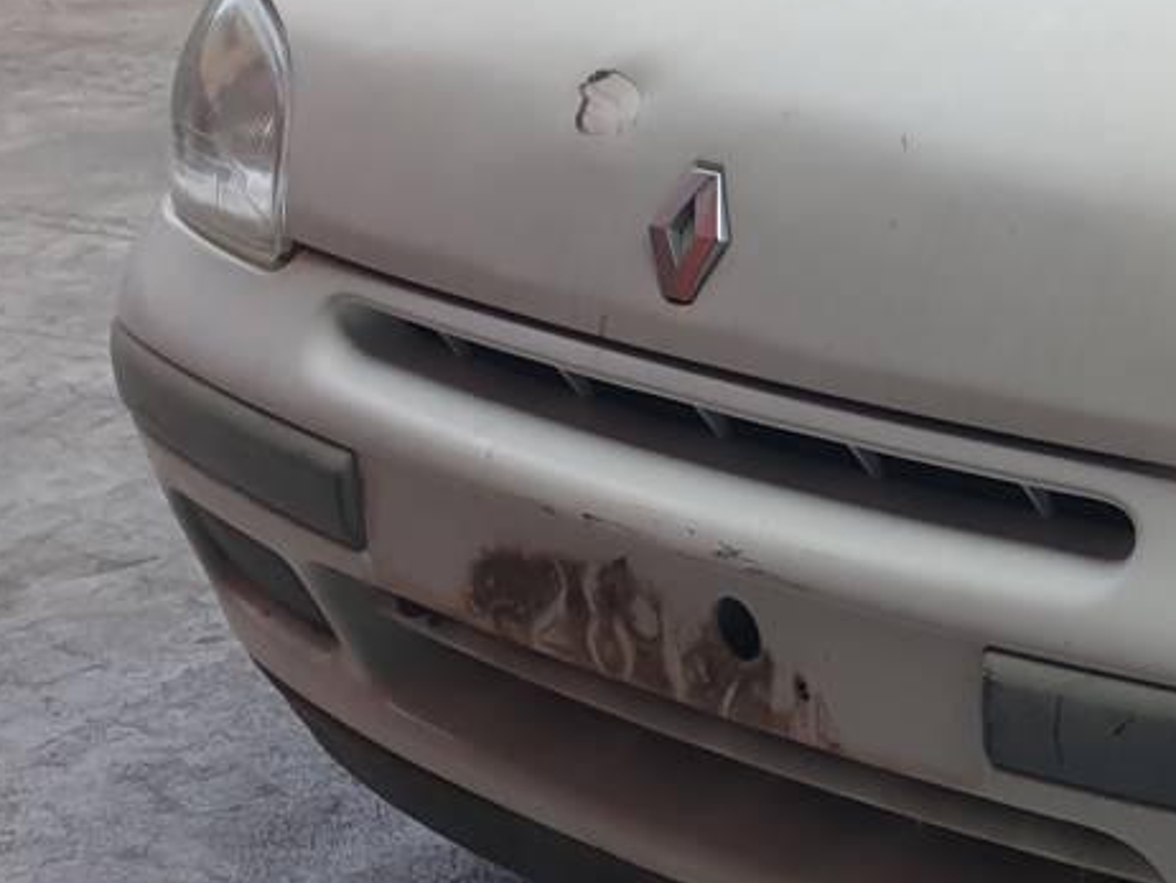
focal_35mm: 81
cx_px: 1614
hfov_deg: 21.3
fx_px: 2753
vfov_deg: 18.2
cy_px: 285
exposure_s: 1/134
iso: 50
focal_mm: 4.3
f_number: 2.4
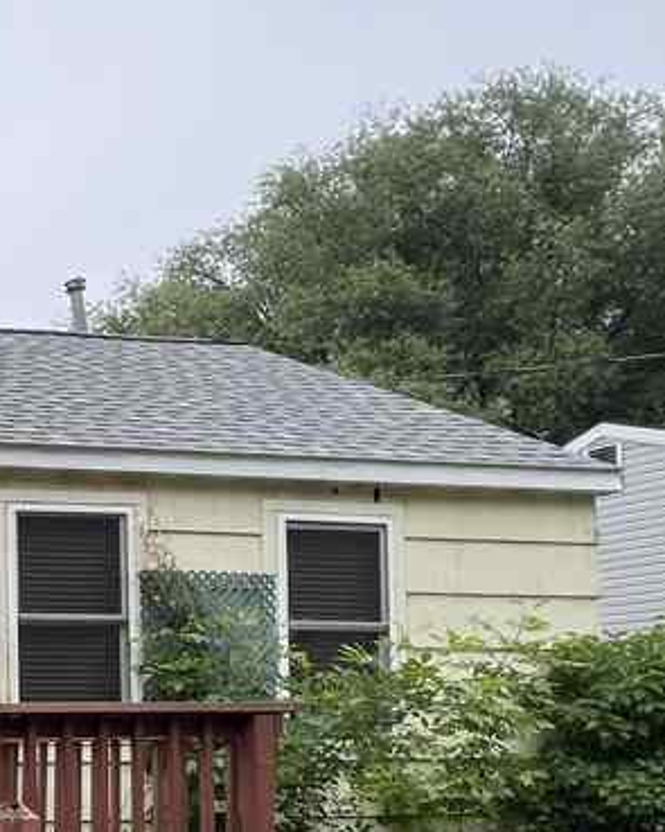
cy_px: 715
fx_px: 1083
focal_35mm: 44
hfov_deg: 23.2
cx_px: -455
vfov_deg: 39.6
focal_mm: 1.57
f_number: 1.8
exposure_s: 1/385
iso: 32
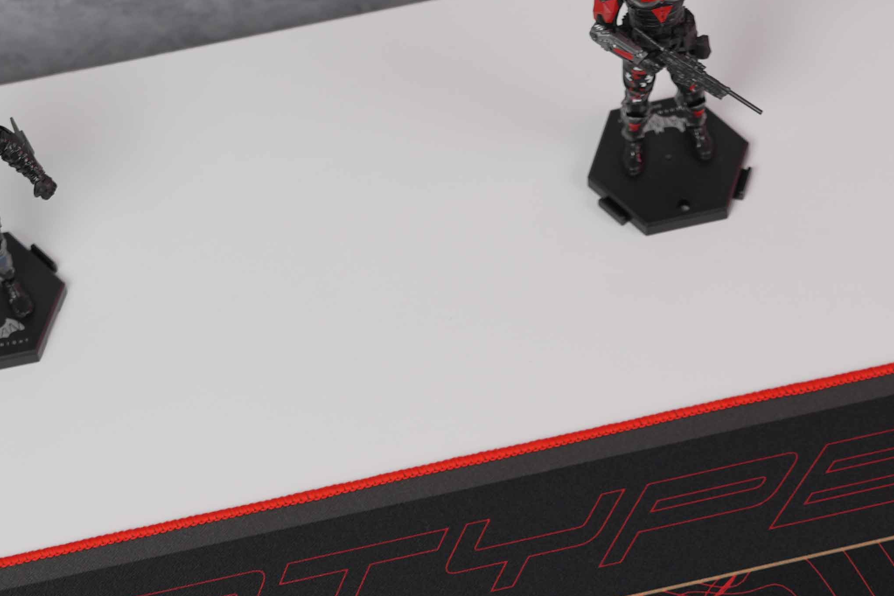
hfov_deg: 11.9
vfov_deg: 7.9
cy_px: 878
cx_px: 788
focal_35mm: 171
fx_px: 4249
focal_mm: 49.9
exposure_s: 1/80
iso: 160
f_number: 4.5
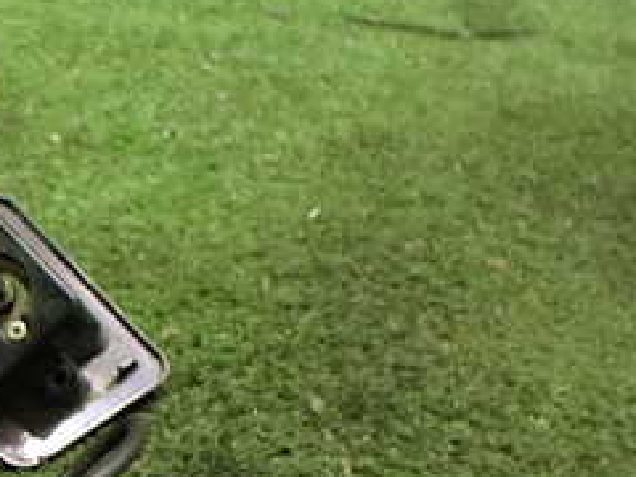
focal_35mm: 75
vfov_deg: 18.8
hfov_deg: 23.6
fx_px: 1378
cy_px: 538
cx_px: -135
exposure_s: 1/30
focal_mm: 5.4
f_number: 2.3
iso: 1250
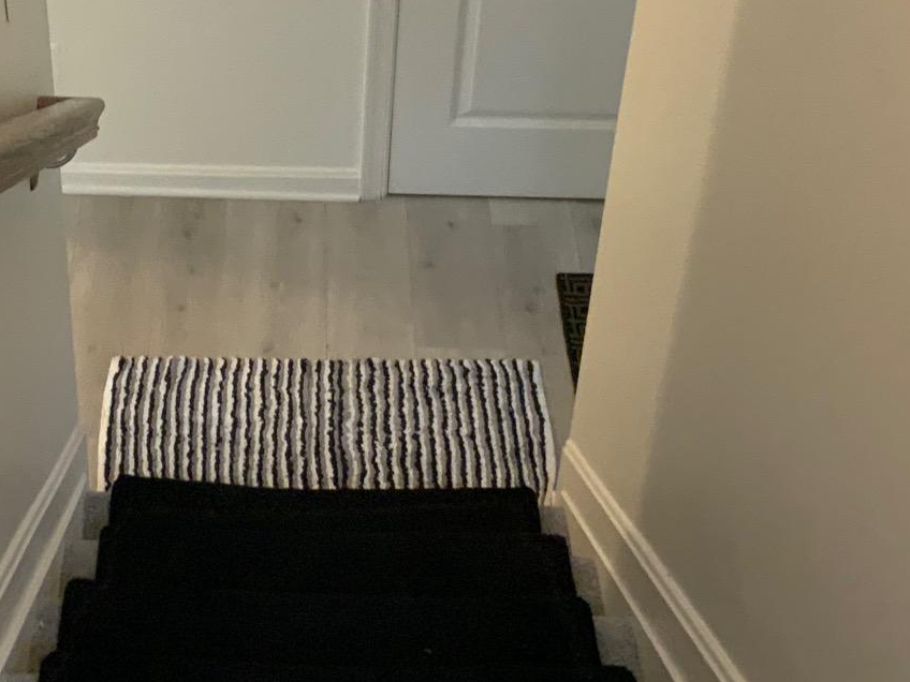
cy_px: 5
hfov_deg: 27.4
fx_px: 1840
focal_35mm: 70
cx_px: 237
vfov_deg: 20.4
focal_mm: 3
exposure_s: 1/60
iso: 250
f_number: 1.8
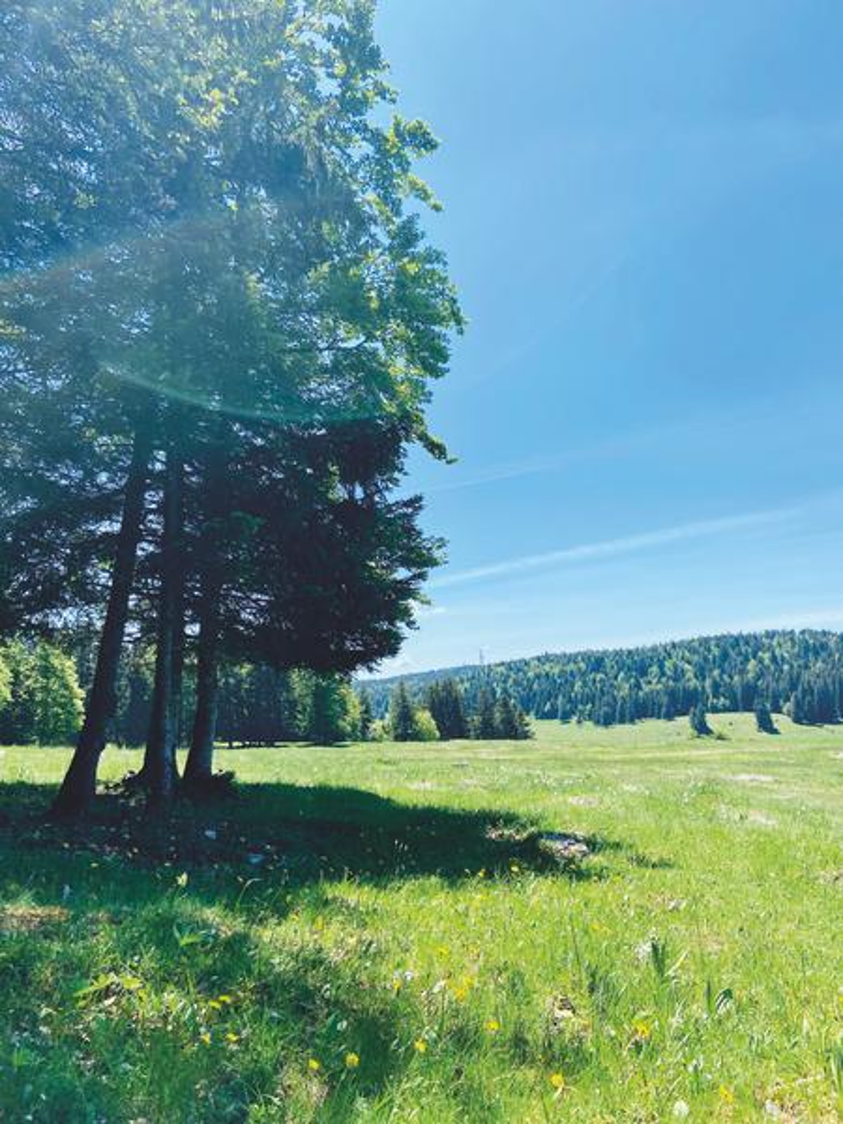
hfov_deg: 53.1
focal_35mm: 26
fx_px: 844
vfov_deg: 67.3
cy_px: 562
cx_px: 422
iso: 32
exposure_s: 1/2105
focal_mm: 4.25
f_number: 1.8
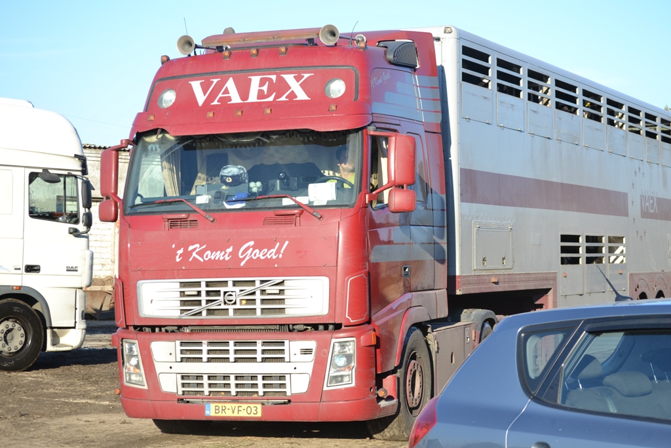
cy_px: 224
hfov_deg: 24.6
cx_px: 336
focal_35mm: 82
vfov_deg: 16.6
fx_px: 1538
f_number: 7.1
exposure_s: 1/200
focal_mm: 55
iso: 100
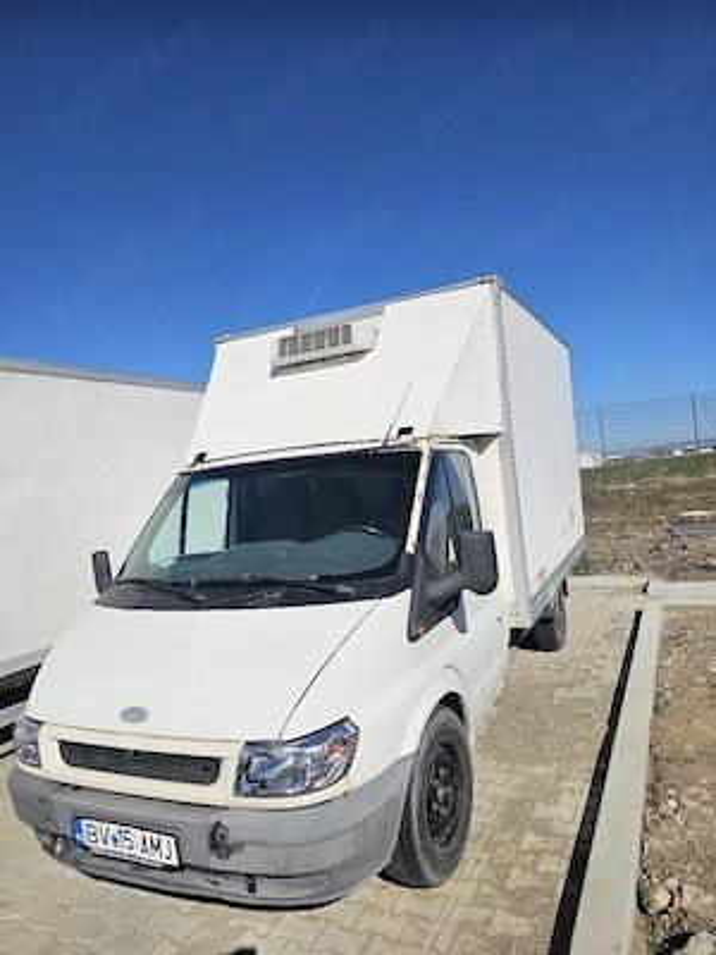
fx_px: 634
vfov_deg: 73.9
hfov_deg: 58.9
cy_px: 478
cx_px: 358
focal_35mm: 23
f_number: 1.7
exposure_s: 1/2500
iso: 10
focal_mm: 6.3
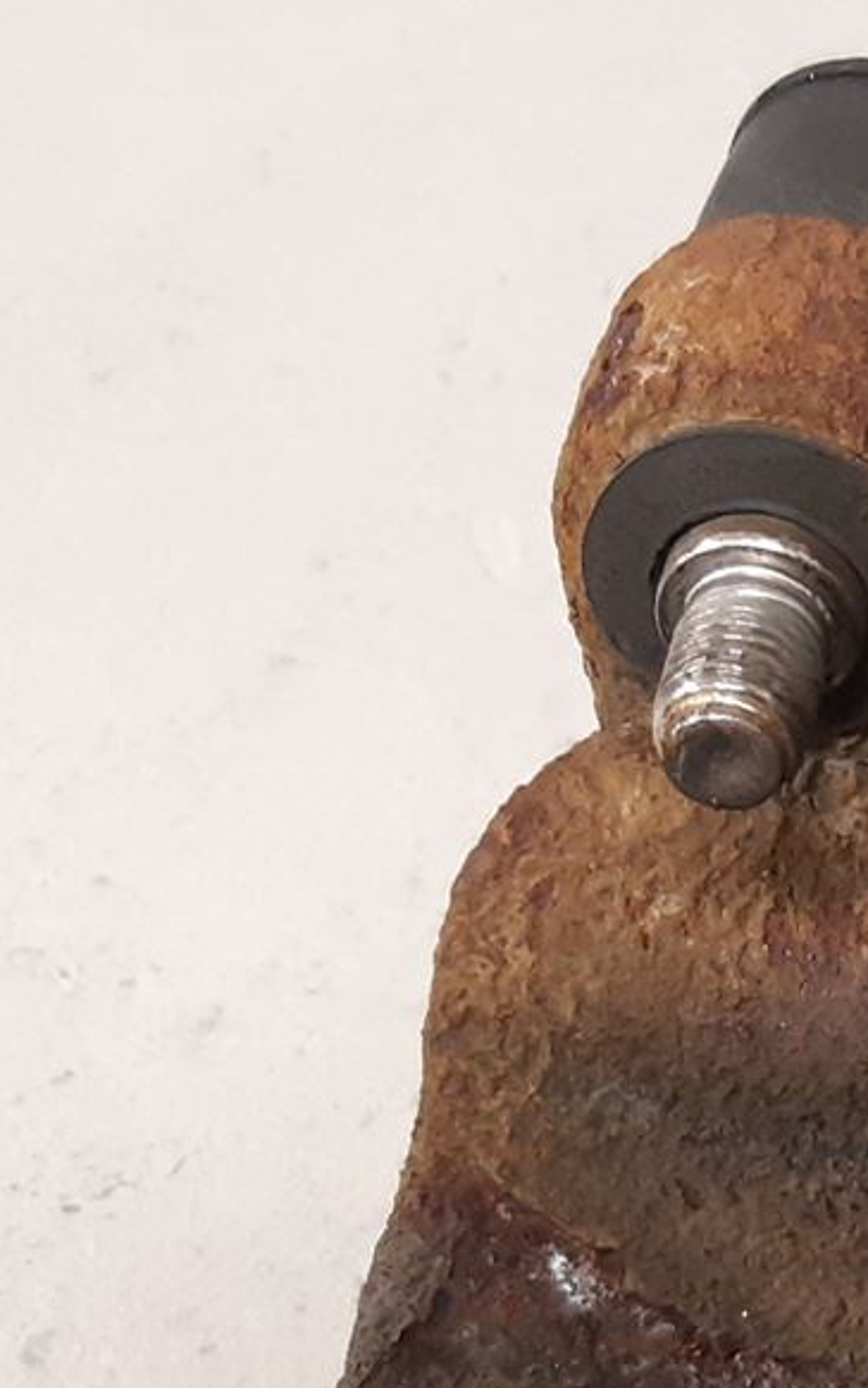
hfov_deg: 12.6
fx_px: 3670
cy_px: 1364
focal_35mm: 97
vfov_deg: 20.8
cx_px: 1390
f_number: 1.7
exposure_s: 1/33
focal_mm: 3.93
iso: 200
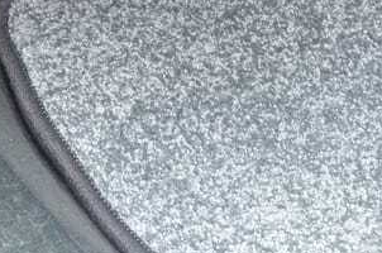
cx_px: 409
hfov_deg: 14.5
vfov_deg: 9.8
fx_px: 1472
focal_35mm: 139
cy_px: 78
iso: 450
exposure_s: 1/60
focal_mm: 20
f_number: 4
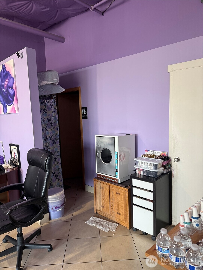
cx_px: 102
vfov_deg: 71.6
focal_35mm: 24
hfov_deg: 56.8
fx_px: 188
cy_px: 135
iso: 200
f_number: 1.78
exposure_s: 1/60
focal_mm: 6.76
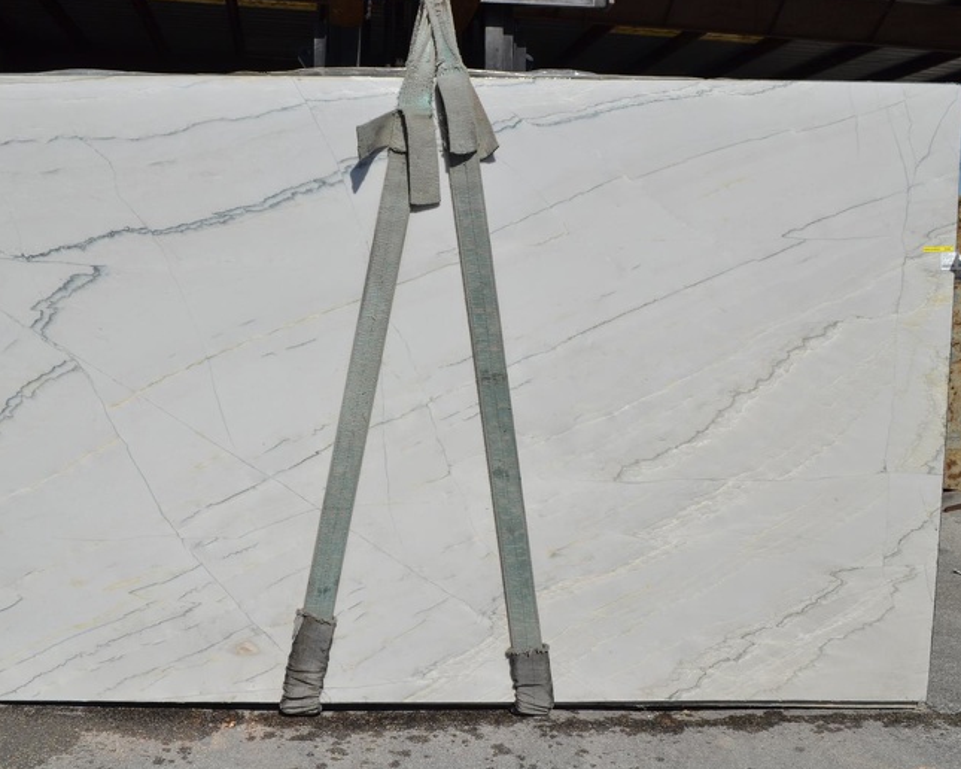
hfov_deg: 47.8
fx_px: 1081
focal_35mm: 38
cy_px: 386
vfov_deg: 39.2
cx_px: 420
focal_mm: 22
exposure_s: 1/500
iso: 200
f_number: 10
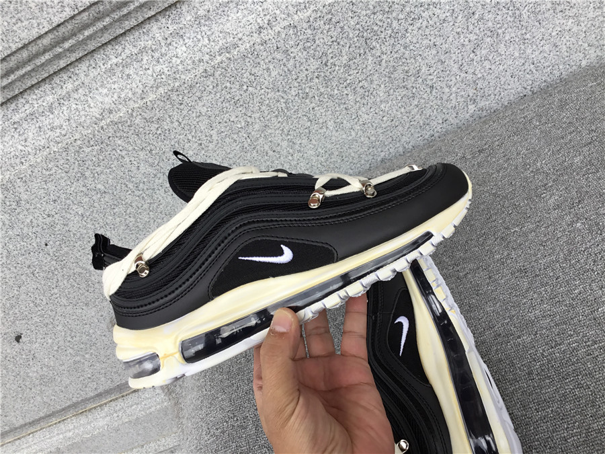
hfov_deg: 58.4
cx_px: 302
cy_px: 227
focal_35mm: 31
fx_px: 542
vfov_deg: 45.4
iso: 25
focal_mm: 3.3
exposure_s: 1/140
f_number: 2.4
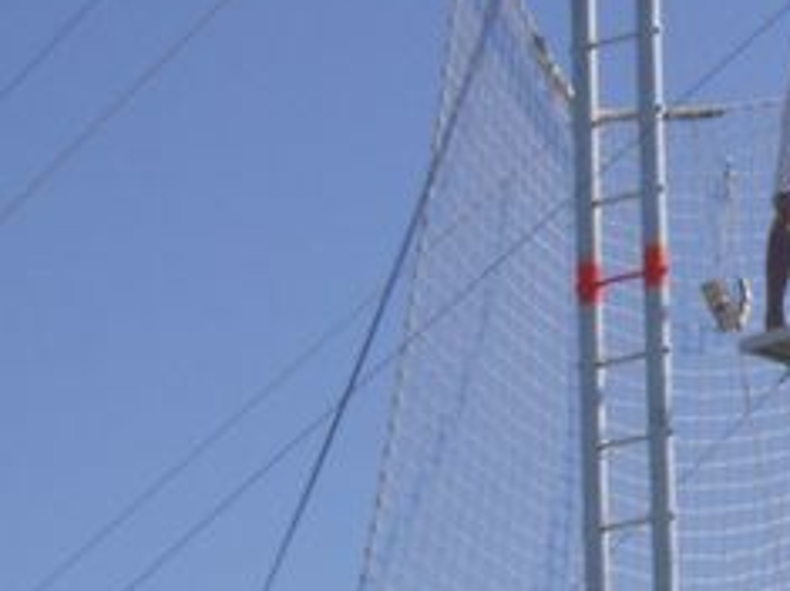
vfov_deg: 7.7
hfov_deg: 10.1
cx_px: 983
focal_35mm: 193
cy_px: 232
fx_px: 4402
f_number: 6.2
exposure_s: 1/850
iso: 100
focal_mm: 11.6
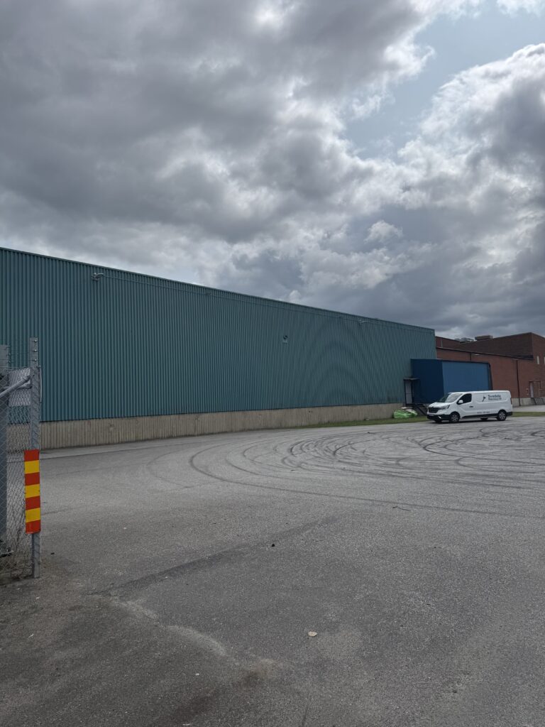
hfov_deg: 56.8
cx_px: 272
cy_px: 364
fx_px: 504
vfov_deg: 71.6
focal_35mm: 24
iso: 80
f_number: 1.78
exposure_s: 1/12346
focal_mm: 6.76
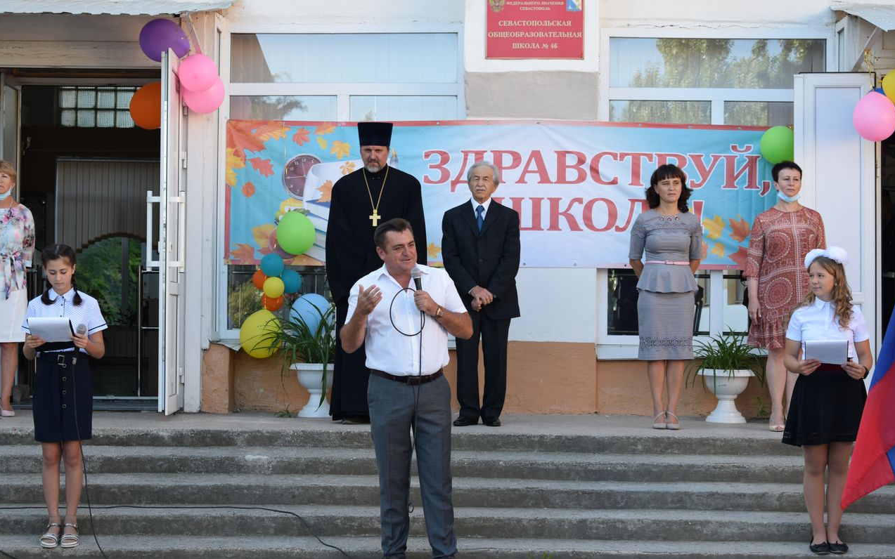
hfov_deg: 24.5
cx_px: 448
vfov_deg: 15.5
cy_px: 277
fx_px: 2062
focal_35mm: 85
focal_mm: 55
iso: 400
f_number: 7.1
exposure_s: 1/200
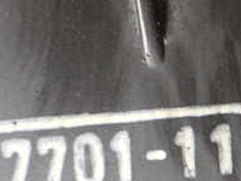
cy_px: 161
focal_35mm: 92
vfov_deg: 15.9
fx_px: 641
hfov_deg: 20.6
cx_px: 245
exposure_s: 1/40
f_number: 2.3
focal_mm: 5.4
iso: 800
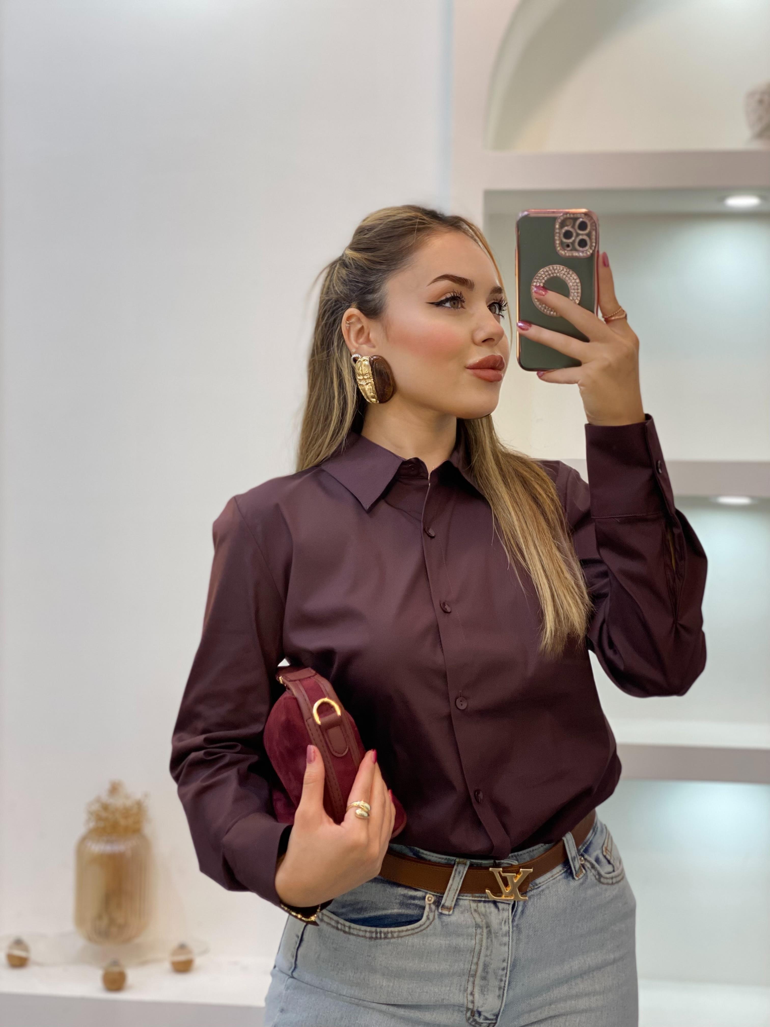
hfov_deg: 28.0
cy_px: 514
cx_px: 385
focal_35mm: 52
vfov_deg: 36.8
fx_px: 1542
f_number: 2
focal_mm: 6
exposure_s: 1/100
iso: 100
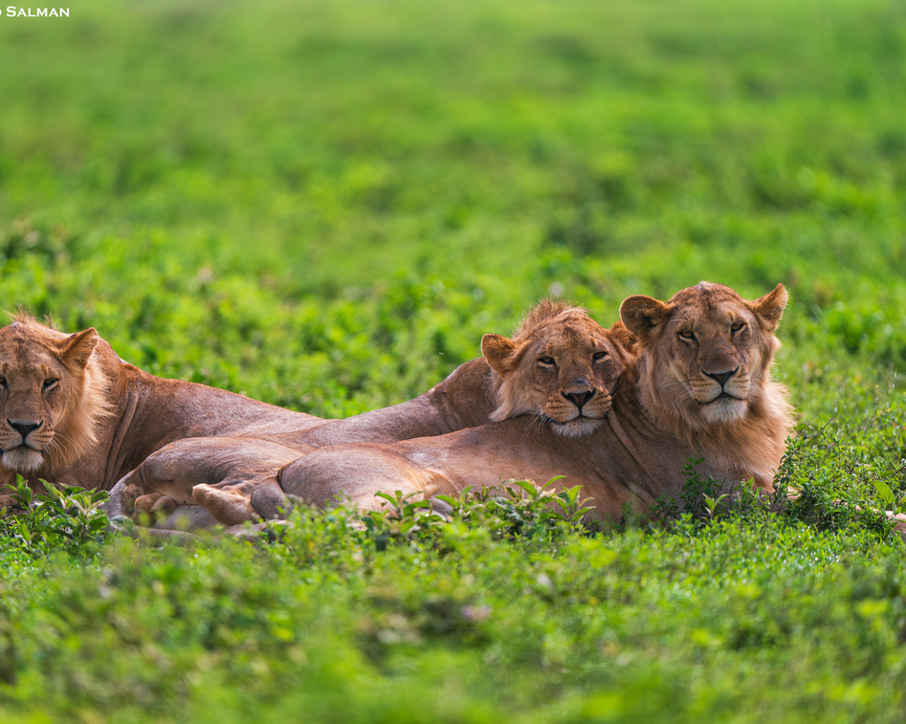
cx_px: 431
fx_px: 18174
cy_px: 362
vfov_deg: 2.3
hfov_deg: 2.9
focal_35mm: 678
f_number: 4
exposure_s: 1/8000
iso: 1000
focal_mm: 600
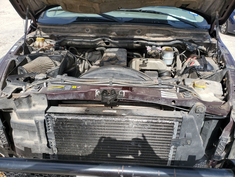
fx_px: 177
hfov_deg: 67.3
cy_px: 88
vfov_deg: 53.1
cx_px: 118
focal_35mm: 26
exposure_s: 1/2500
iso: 50
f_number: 1.5
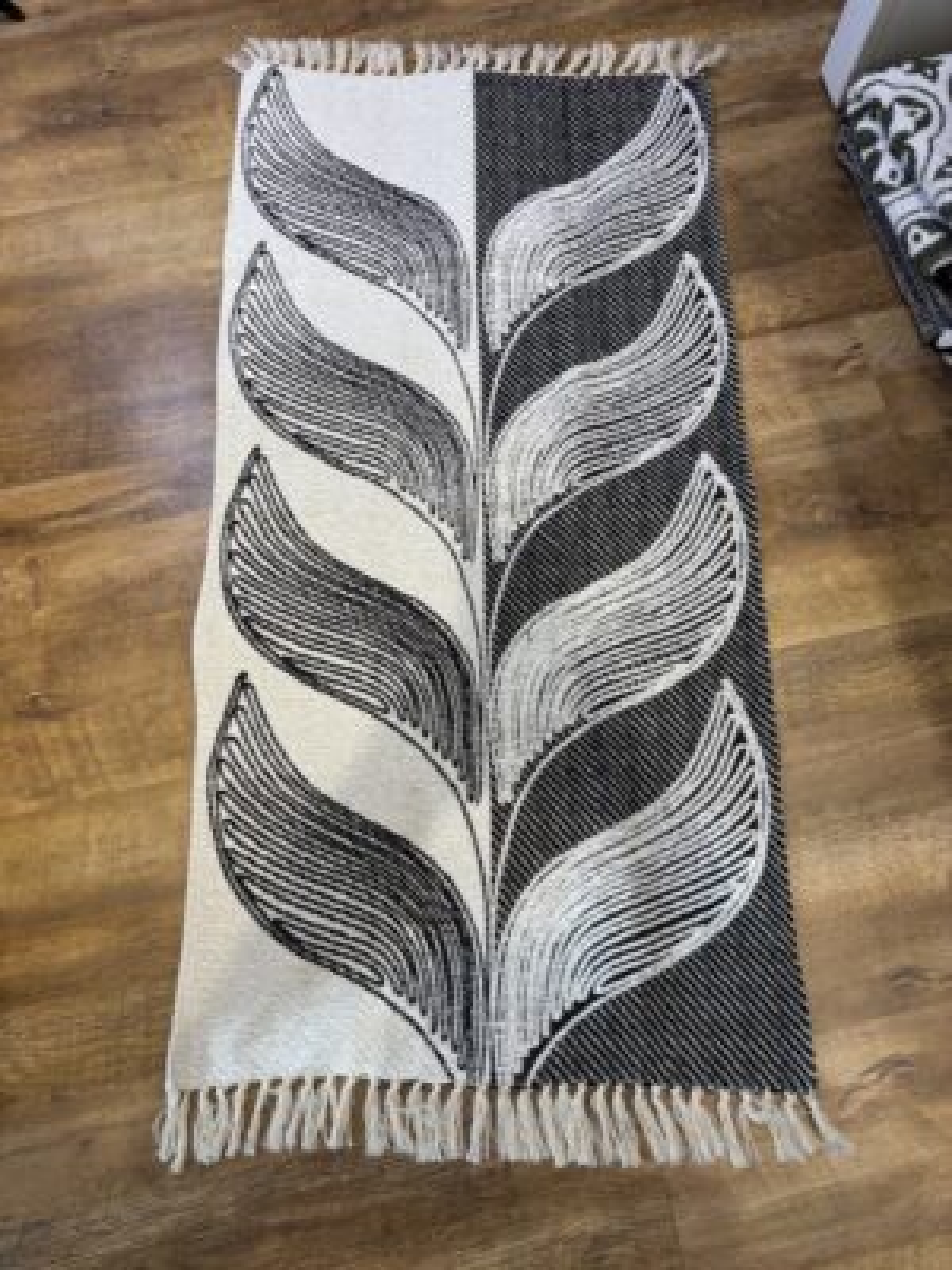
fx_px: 953
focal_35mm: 26
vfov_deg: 67.3
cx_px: 476
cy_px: 635
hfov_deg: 53.1
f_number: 1.6
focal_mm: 5.96
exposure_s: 1/100
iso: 64
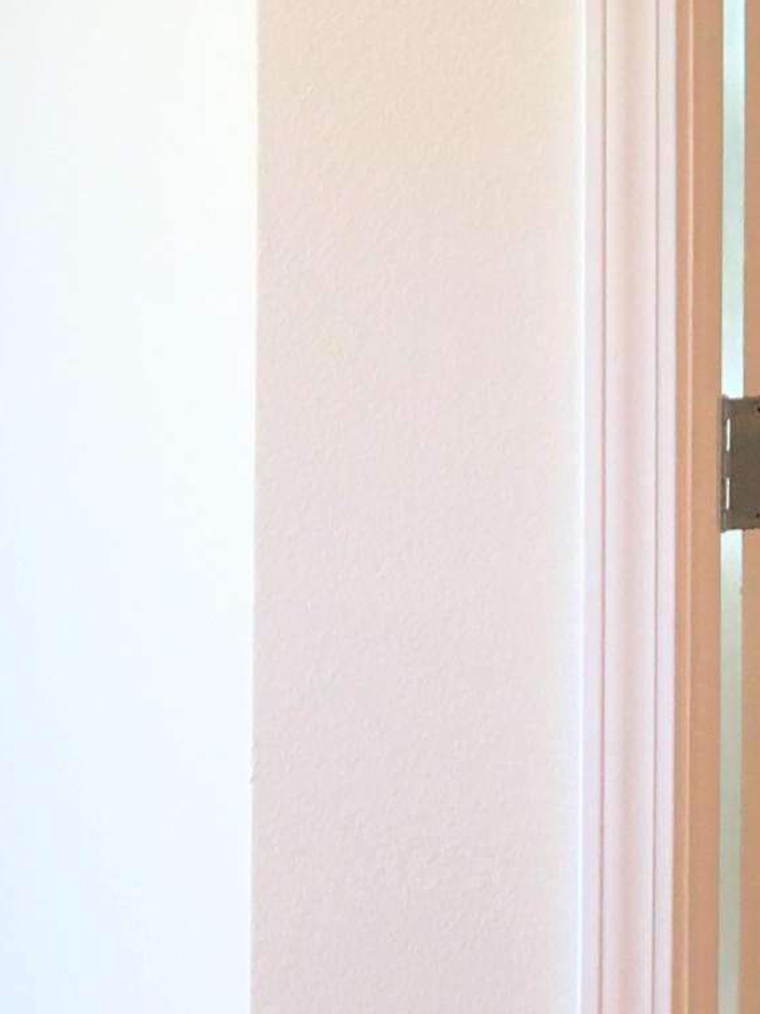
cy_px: 88
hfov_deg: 11.3
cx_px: 1667
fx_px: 3338
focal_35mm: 114
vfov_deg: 17.0
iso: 40
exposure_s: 1/15
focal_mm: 4.15
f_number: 2.2
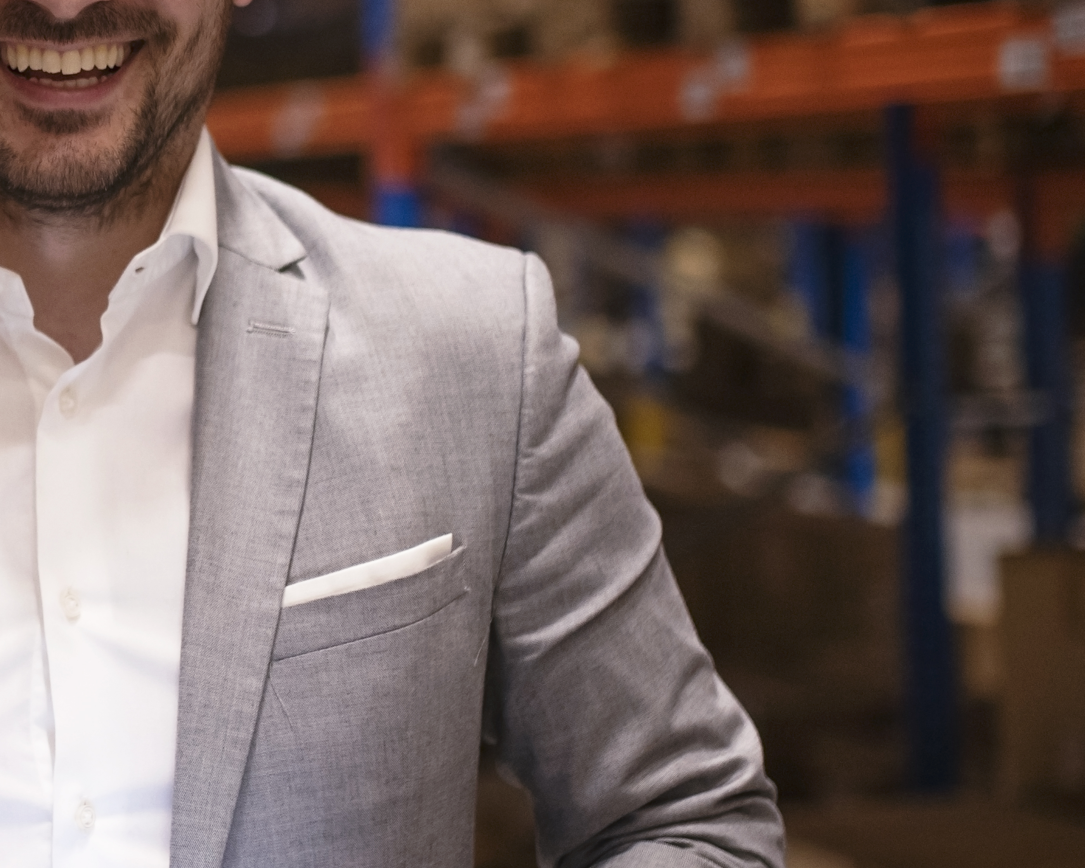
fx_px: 3115
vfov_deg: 15.9
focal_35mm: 97
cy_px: 367
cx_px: 10
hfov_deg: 19.2
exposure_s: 1/250
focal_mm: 35
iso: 640
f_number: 1.4
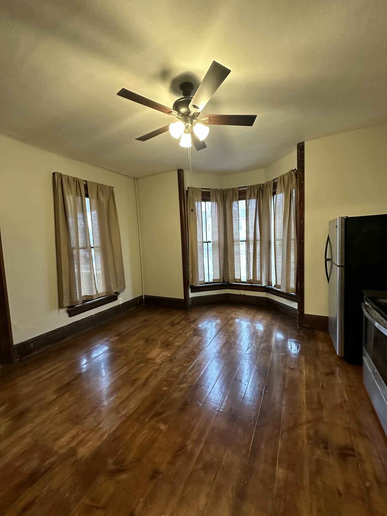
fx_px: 209
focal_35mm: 14
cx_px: 194
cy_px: 258
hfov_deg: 85.7
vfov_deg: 102.1
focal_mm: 2.22
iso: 800
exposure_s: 1/60
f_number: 2.2
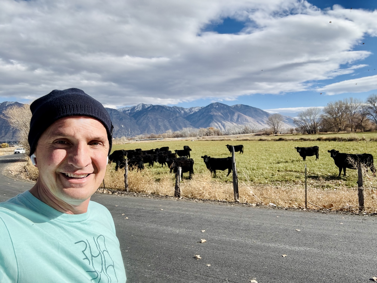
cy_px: 142
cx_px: 188
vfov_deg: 58.9
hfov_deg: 73.9
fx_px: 250
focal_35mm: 23
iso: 25
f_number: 1.9
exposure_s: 1/1418
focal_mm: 2.69
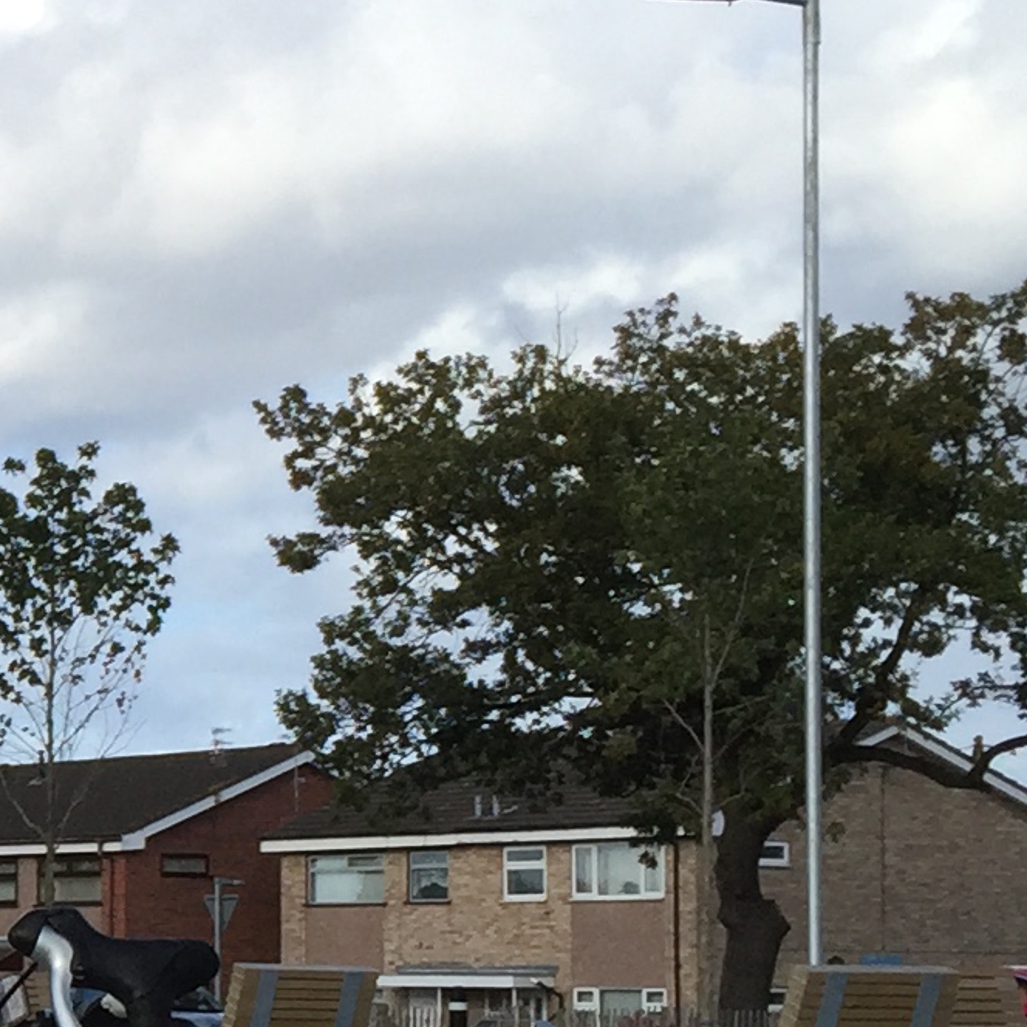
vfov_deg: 13.8
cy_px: 739
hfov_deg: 12.6
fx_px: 4229
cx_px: -857
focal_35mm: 126
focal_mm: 4.15
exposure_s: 1/1412
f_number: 2.2
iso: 32
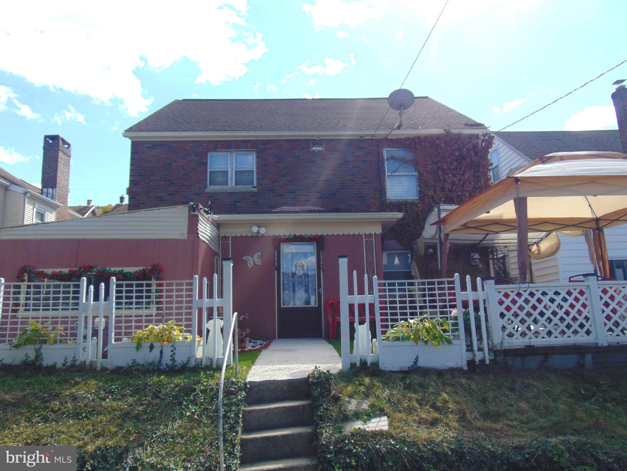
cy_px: 236
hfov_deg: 69.4
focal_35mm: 25
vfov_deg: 54.9
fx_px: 453
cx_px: 314
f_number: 7.7
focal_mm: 4.5
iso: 80
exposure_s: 1/200
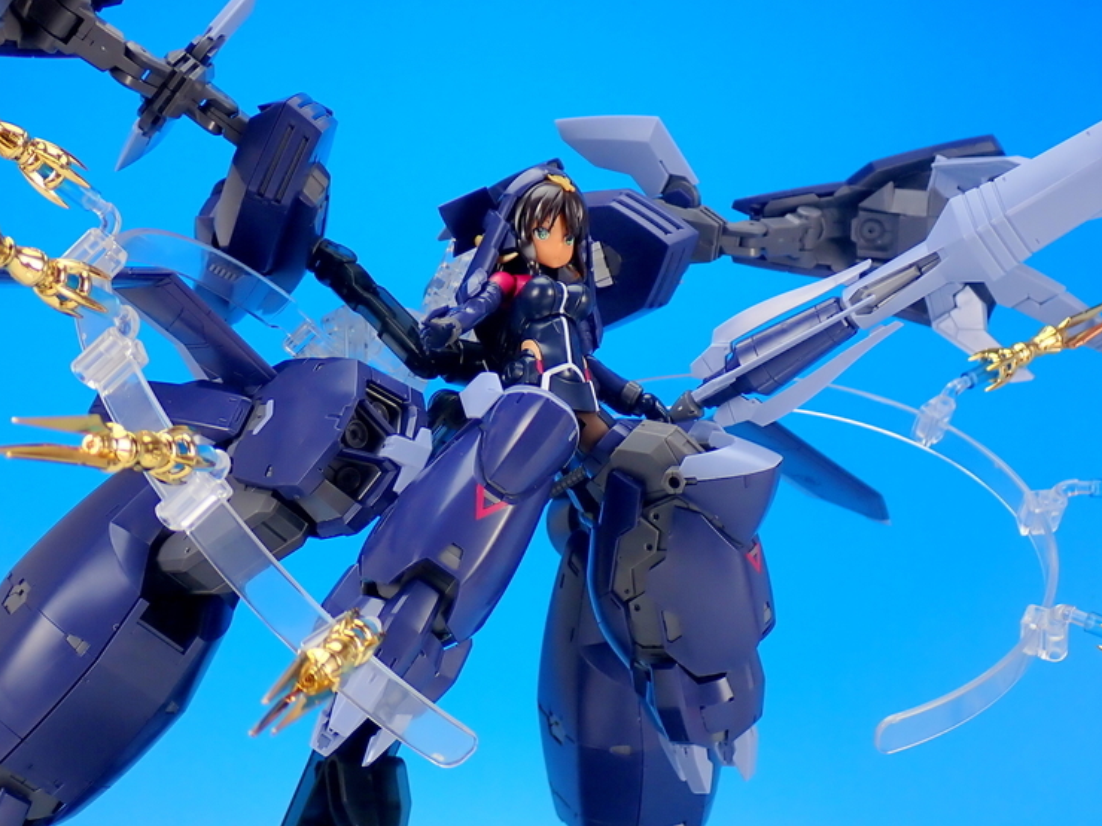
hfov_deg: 29.8
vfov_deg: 22.6
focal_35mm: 65
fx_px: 2069
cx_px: 511
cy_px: 405
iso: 100
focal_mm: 8.4
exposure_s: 1/20
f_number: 3.1
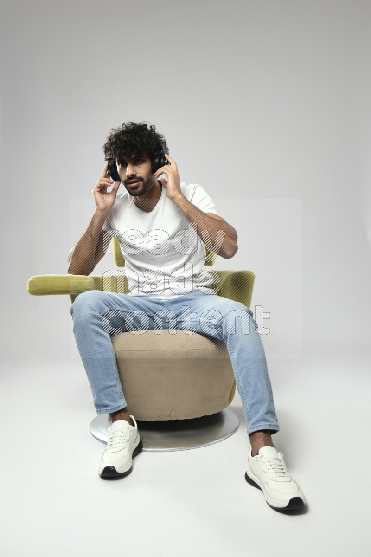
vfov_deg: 58.7
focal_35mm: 32
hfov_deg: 41.1
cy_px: 278
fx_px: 495
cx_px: 186
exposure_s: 1/125
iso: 400
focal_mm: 32
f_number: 5.6
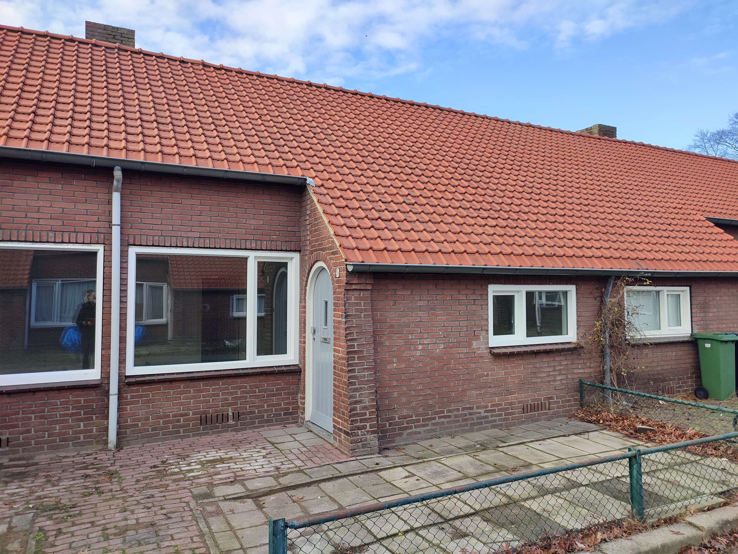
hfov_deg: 69.4
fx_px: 533
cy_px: 277
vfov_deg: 54.9
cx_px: 369
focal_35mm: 25
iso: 50
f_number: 1.9
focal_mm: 6.04
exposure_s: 1/215
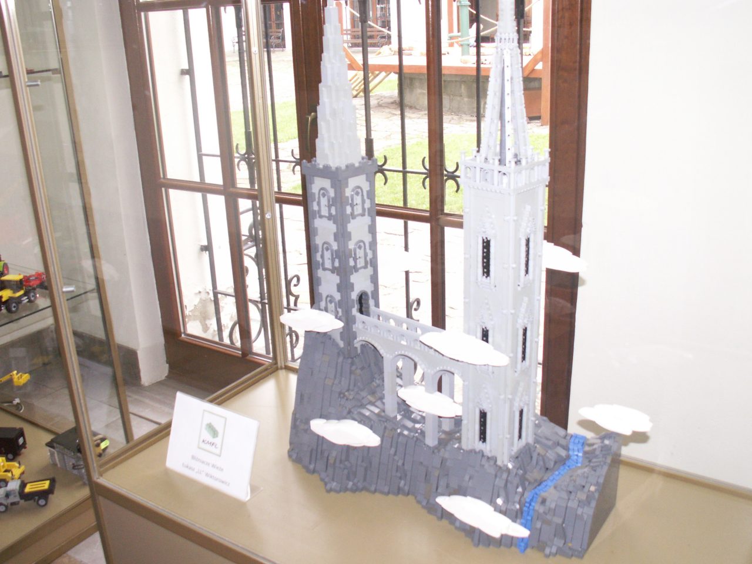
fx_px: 760
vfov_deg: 40.7
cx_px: 376
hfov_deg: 52.6
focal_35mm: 35
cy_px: 282
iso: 125
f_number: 2.8
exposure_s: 1/60
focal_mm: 5.86
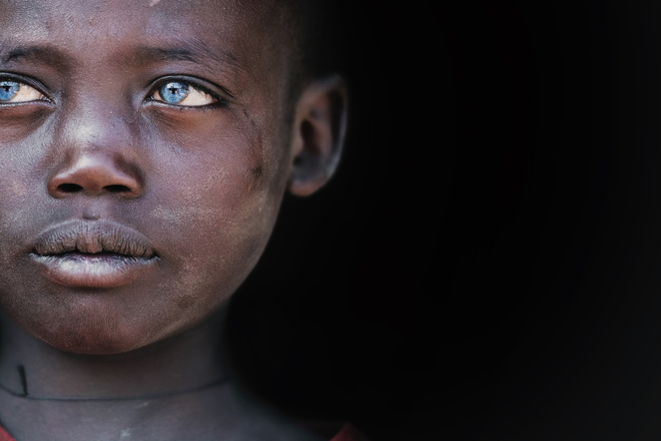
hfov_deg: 6.8
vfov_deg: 4.6
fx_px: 5547
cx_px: 197
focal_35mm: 302
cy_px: 111
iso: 500
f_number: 2.8
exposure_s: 1/200
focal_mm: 200
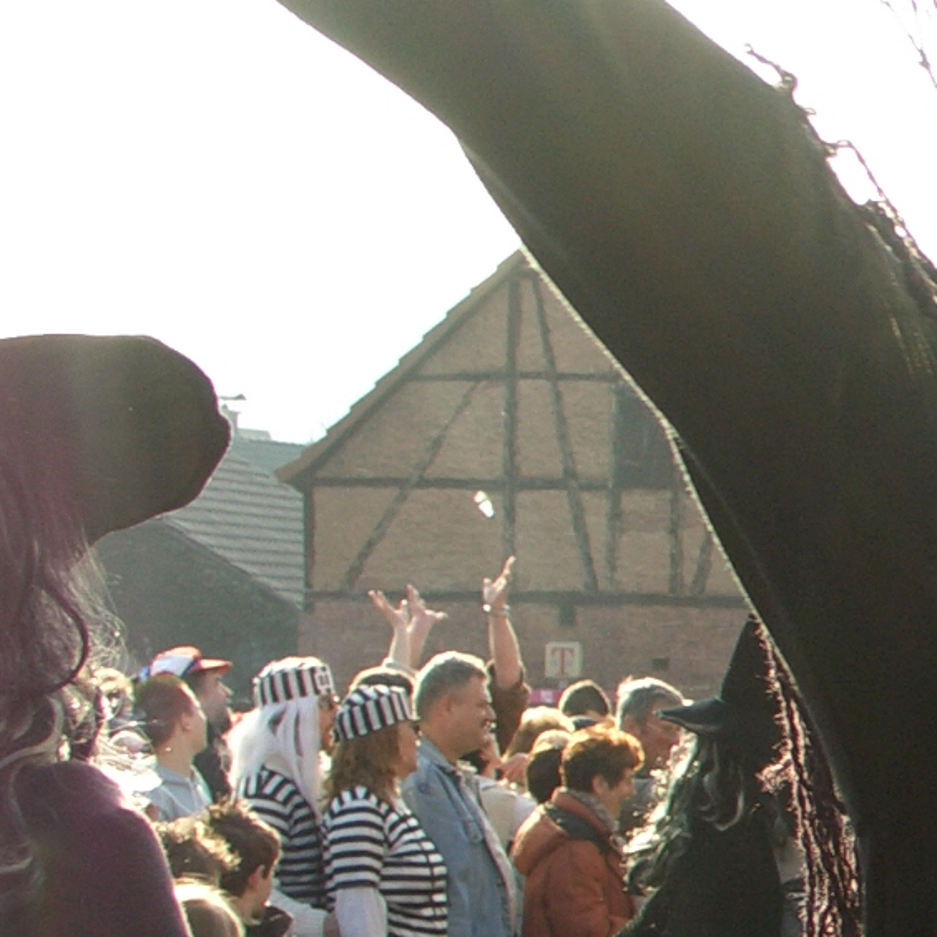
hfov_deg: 15.1
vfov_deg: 16.3
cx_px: 1450
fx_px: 3246
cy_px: 784
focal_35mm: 106
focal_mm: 7.1
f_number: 3.5
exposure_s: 1/250
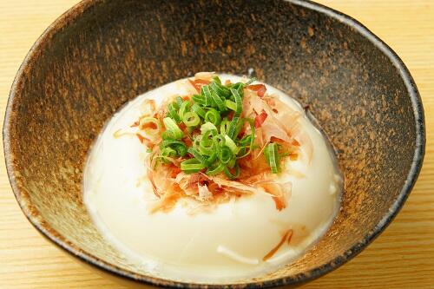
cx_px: 217
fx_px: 1518
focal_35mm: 126
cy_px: 144
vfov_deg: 10.9
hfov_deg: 16.3
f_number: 14
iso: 200
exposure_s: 1/125
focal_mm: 126
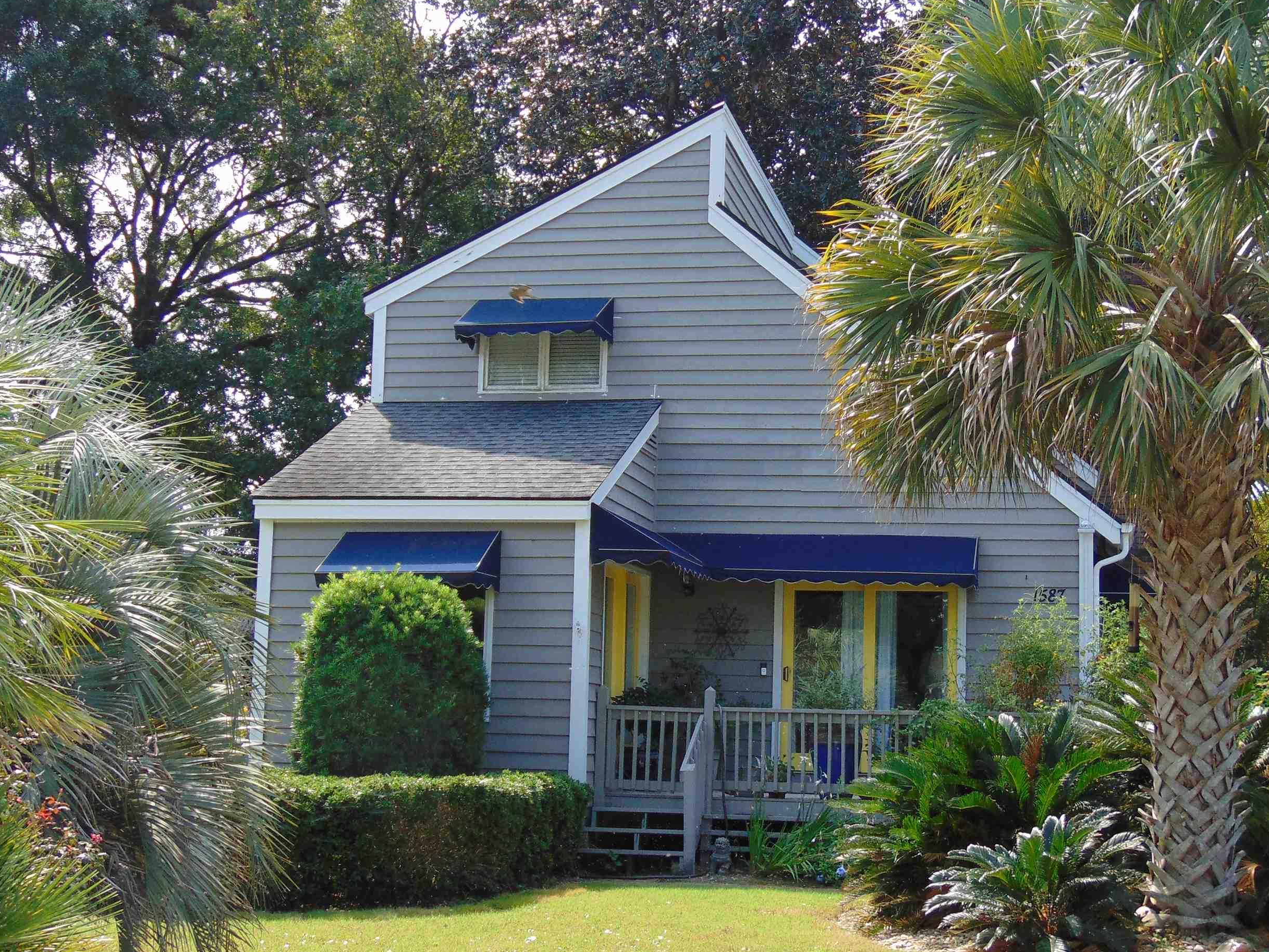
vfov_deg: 27.5
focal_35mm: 53
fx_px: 1943
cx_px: 708
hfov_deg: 36.1
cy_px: 520
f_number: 8.7
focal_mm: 7.6
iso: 80
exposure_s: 1/320
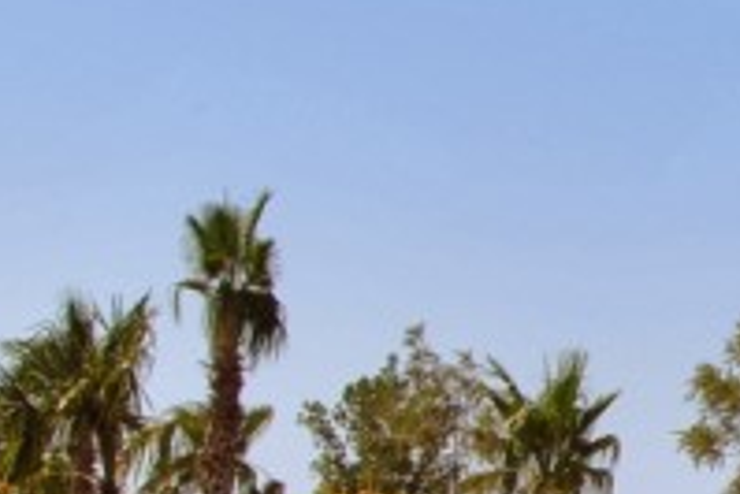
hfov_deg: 8.9
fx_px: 4279
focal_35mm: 208
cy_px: 542
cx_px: 1828
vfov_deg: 6.6
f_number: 9
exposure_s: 1/320
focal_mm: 24
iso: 100
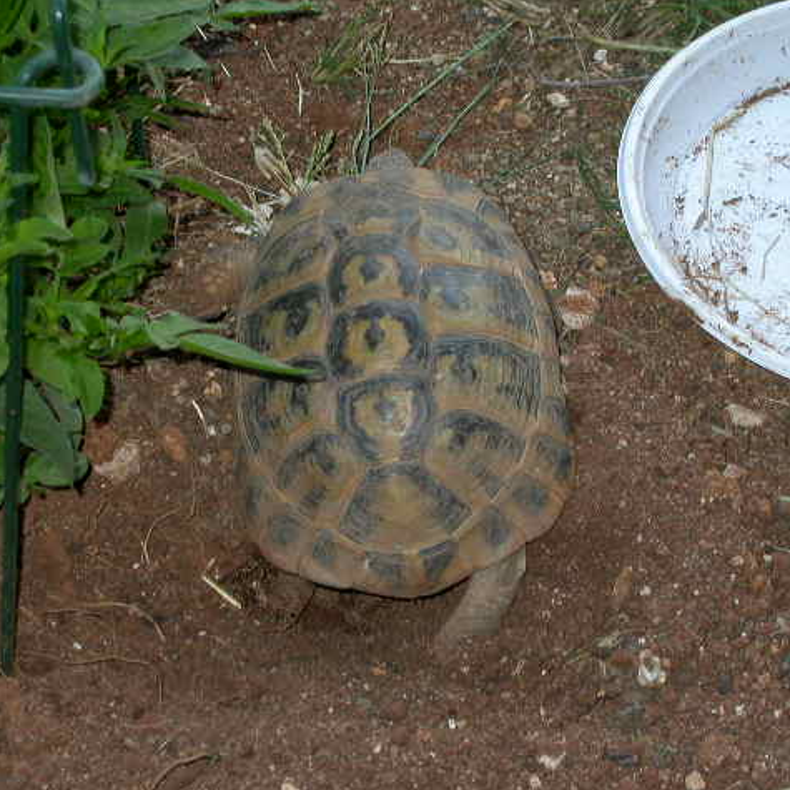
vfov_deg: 12.1
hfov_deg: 12.1
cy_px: 396
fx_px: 3718
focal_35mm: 144
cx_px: 286
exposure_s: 1/60.3
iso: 100
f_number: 4.4
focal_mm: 25.1
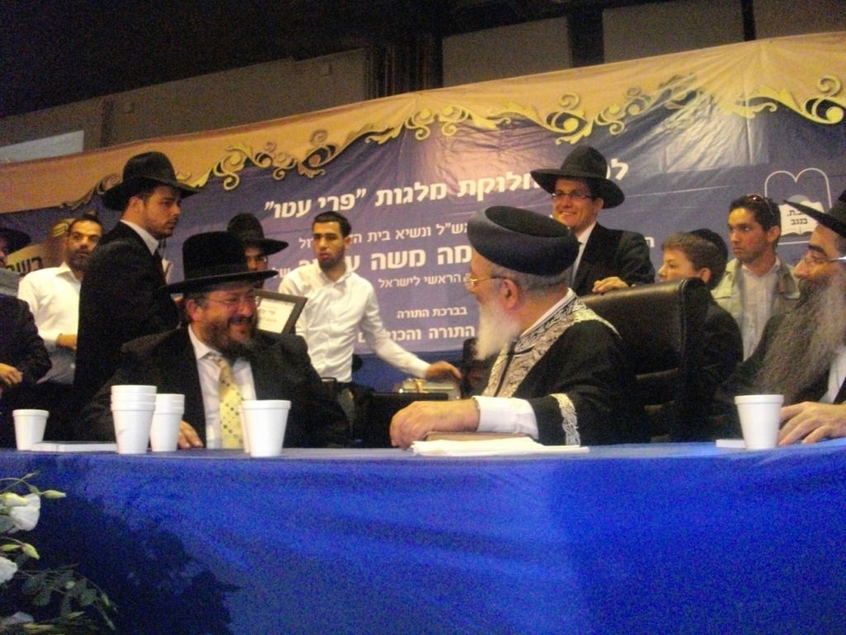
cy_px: 318
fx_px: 758
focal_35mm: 31
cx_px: 423
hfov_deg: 58.4
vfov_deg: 45.4
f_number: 2.9
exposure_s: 1/50
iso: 1056
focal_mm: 5.7
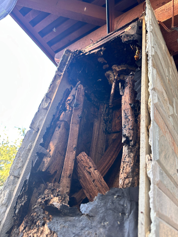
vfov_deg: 69.4
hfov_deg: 54.9
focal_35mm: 25
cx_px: 87
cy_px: 121
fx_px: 171
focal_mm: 6.86
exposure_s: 1/121
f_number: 1.78
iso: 80
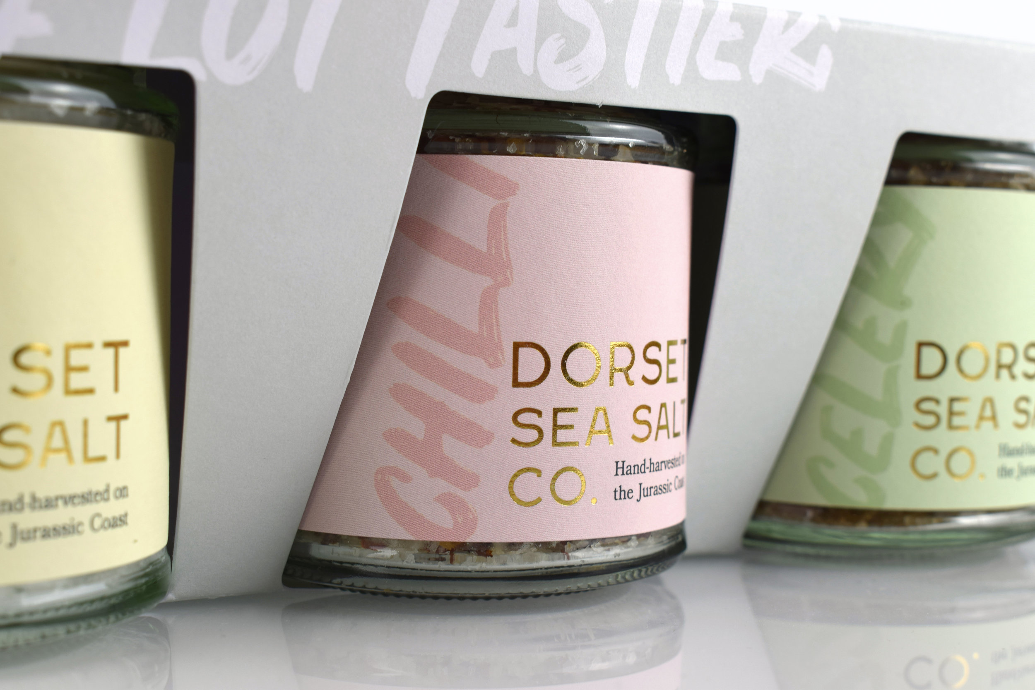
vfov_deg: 22.6
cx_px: 518
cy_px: 345
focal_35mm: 60
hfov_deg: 33.4
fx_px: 1725
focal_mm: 40
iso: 100
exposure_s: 1/30
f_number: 10
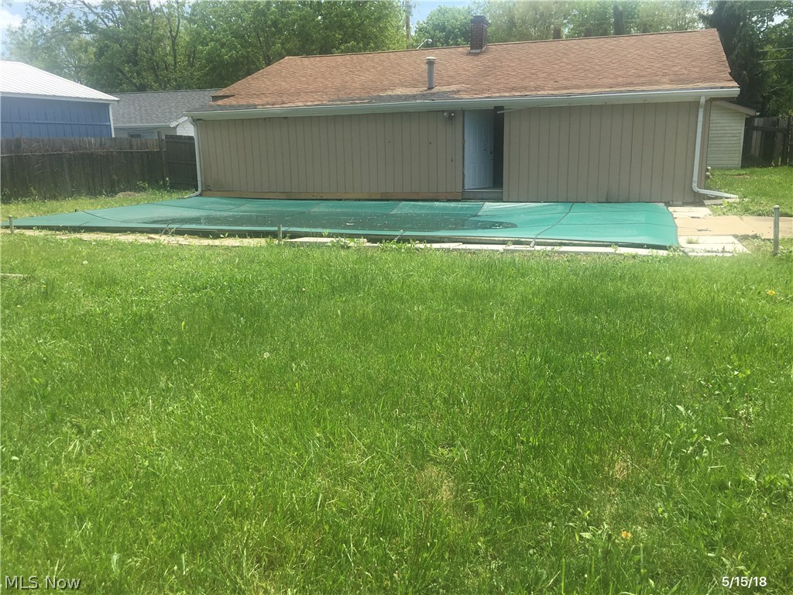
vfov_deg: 48.2
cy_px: 298
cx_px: 396
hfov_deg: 61.7
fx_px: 664
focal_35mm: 29
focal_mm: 4.15
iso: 25
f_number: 2.2
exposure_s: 1/938
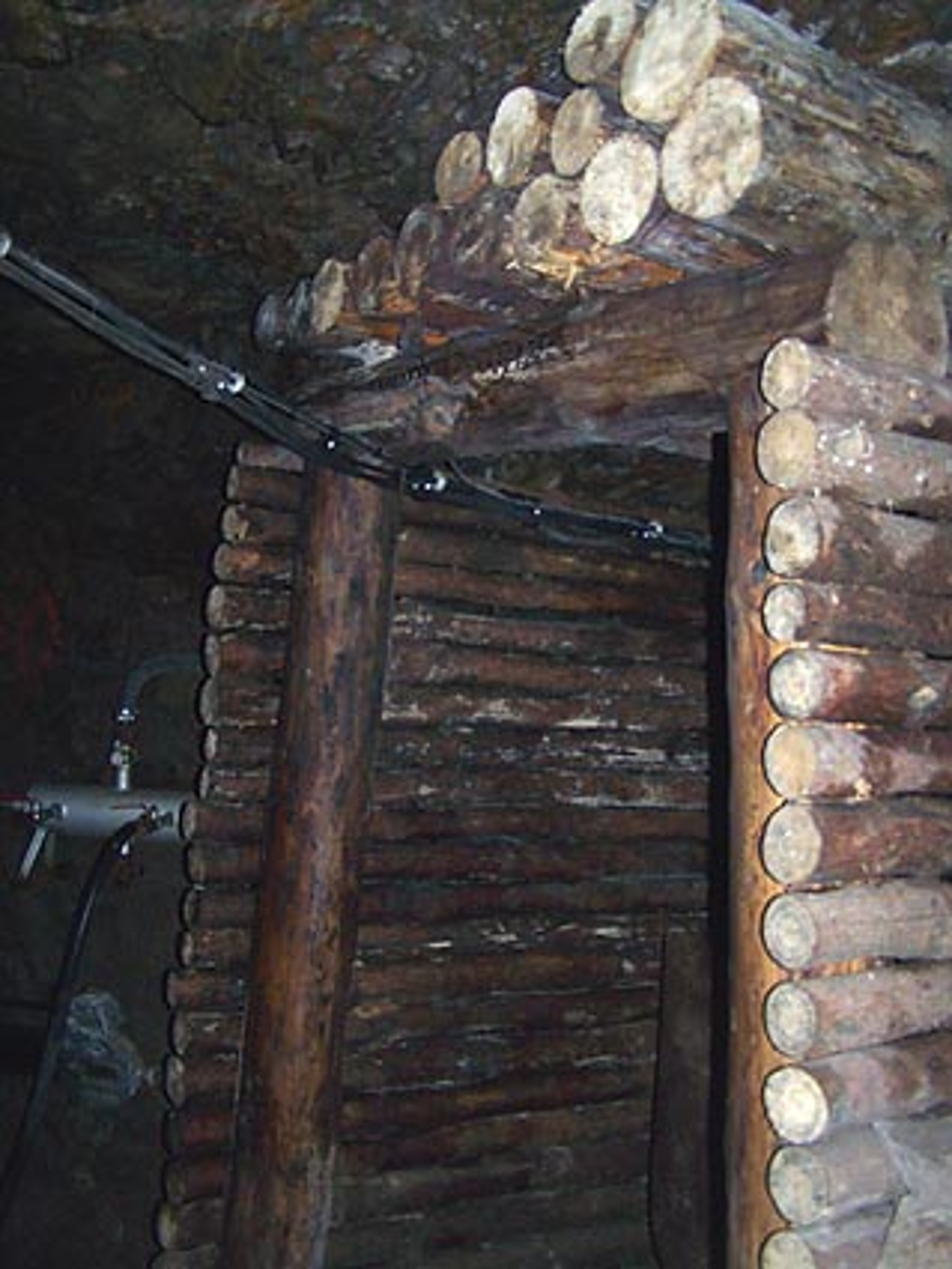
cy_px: 634
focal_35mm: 38
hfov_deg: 37.7
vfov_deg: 49.0
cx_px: 476
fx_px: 1393
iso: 160
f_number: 2.8
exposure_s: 1/60
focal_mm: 6.3
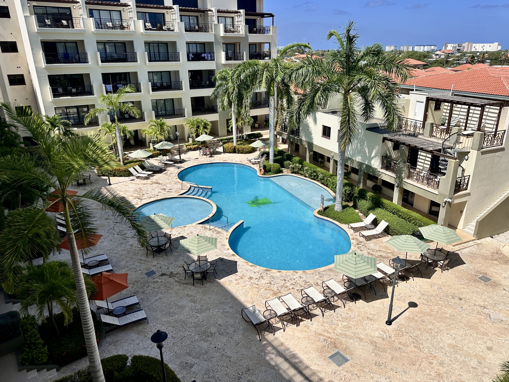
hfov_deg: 71.6
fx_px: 353
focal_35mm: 24
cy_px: 191
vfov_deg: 56.8
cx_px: 254
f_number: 1.78
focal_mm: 6.86
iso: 80
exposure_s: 1/7576
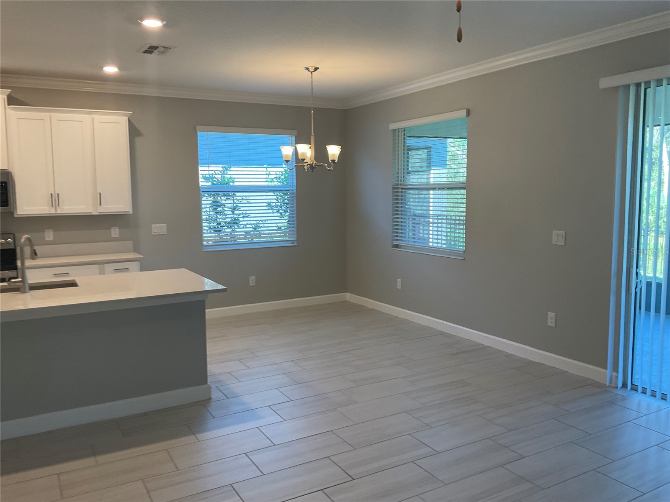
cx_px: 335
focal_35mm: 29
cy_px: 251
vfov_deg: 48.2
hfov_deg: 61.7
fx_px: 561
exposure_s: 1/60
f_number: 1.8
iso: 40
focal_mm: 3
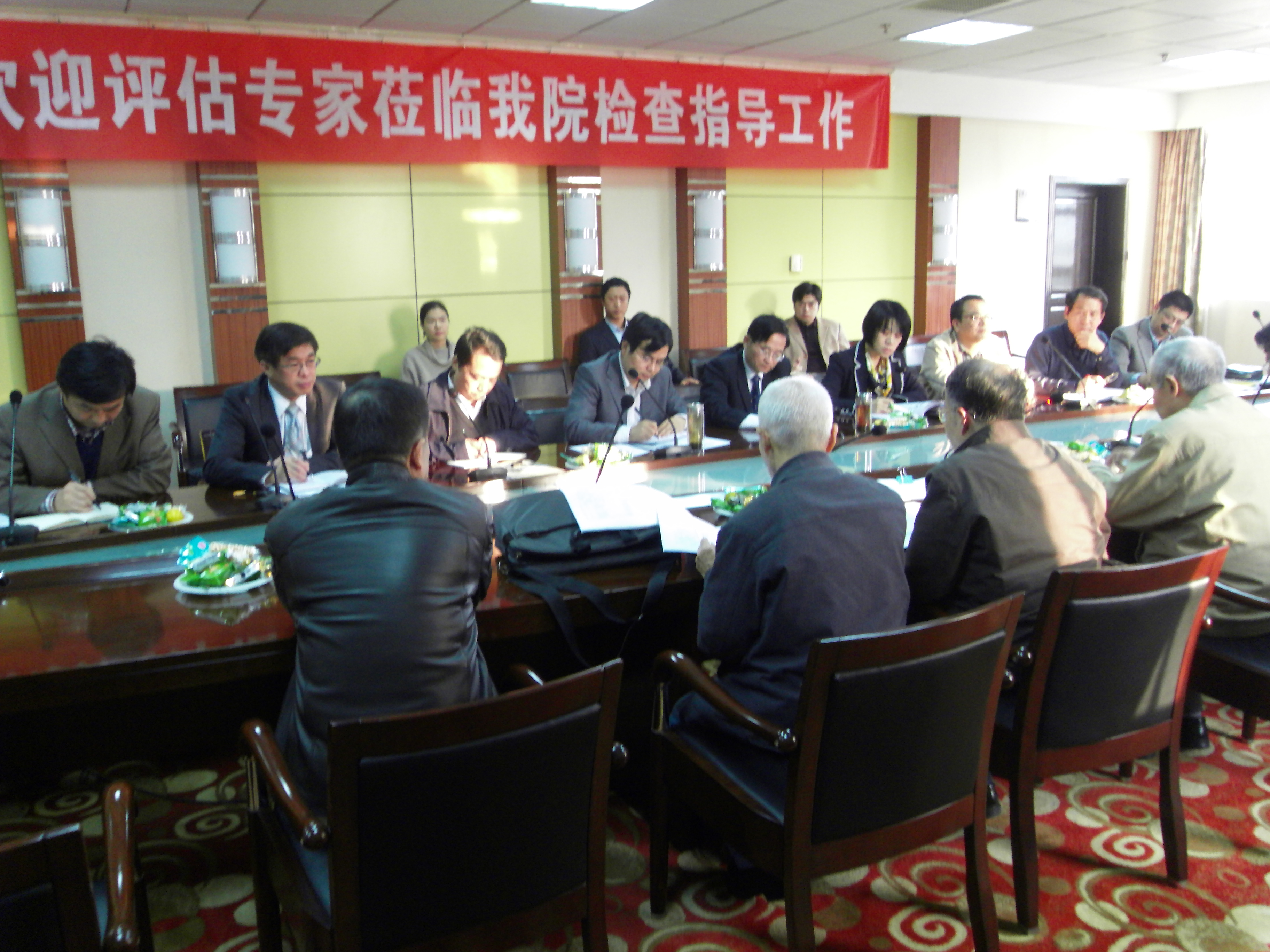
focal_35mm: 32
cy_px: 476
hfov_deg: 56.8
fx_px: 1174
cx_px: 635
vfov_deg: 44.2
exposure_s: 1/13
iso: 200
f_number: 3.4
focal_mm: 5.7
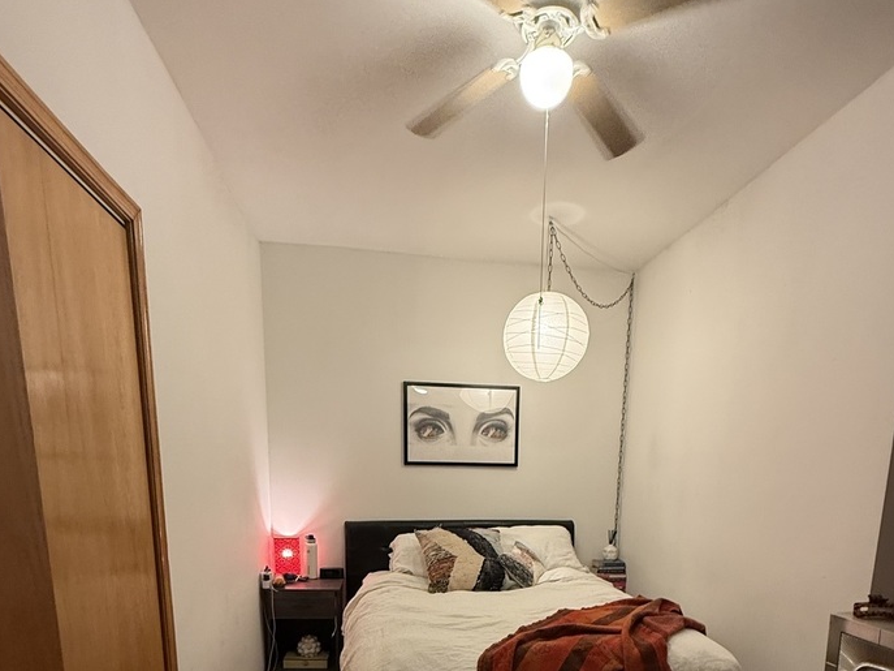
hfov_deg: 76.3
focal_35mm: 22
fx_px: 568
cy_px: 584
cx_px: 470
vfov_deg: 54.5
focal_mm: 2.22
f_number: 2.2
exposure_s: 1/60
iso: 250
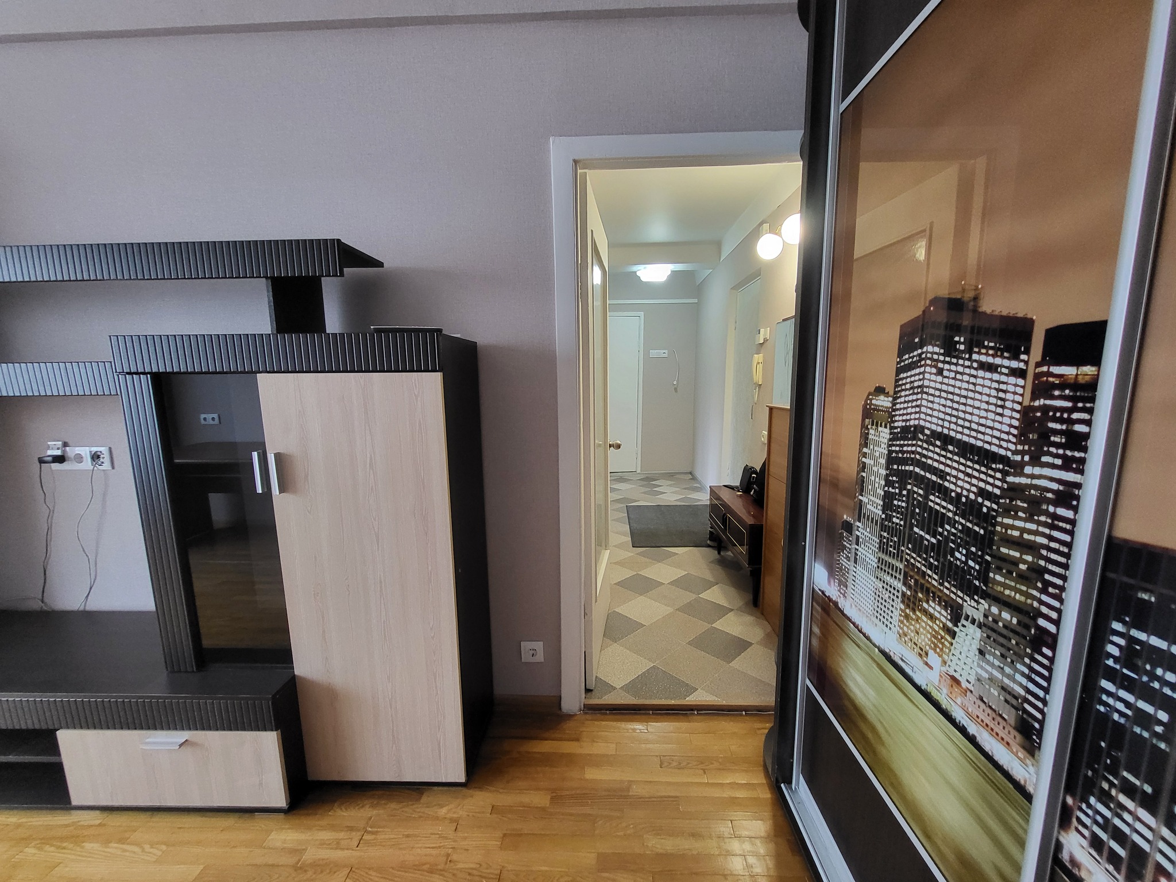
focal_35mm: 13
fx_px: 442
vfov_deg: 89.9
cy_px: 441
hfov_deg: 106.2
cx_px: 588
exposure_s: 1/33.3
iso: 400
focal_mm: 1.74
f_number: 2.2
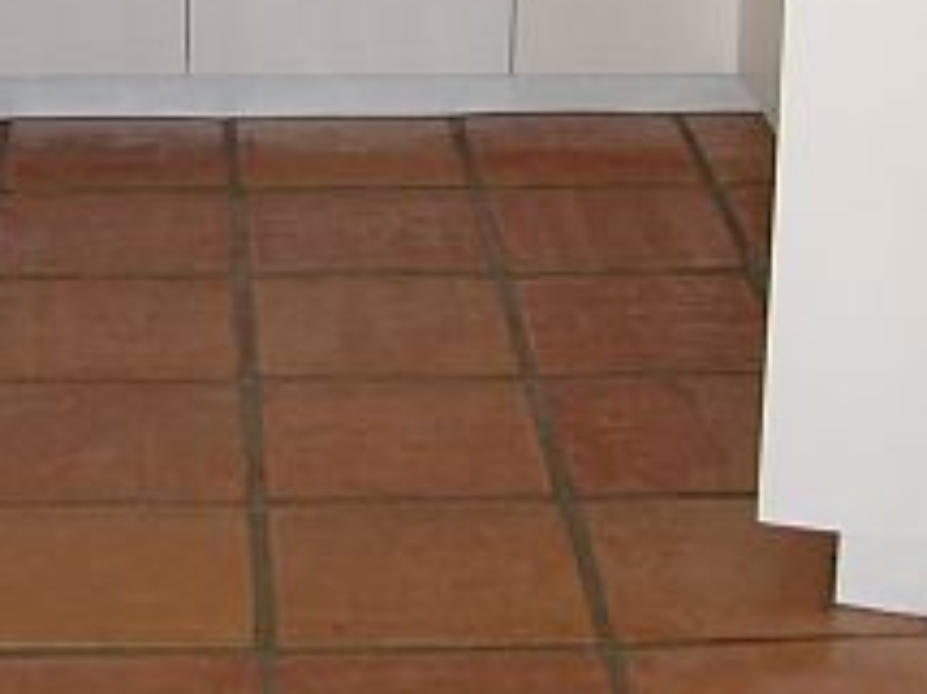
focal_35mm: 113
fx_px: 3024
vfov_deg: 12.7
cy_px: -203
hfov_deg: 17.3
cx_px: 194
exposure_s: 1/32
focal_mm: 6.3
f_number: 2.9
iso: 50
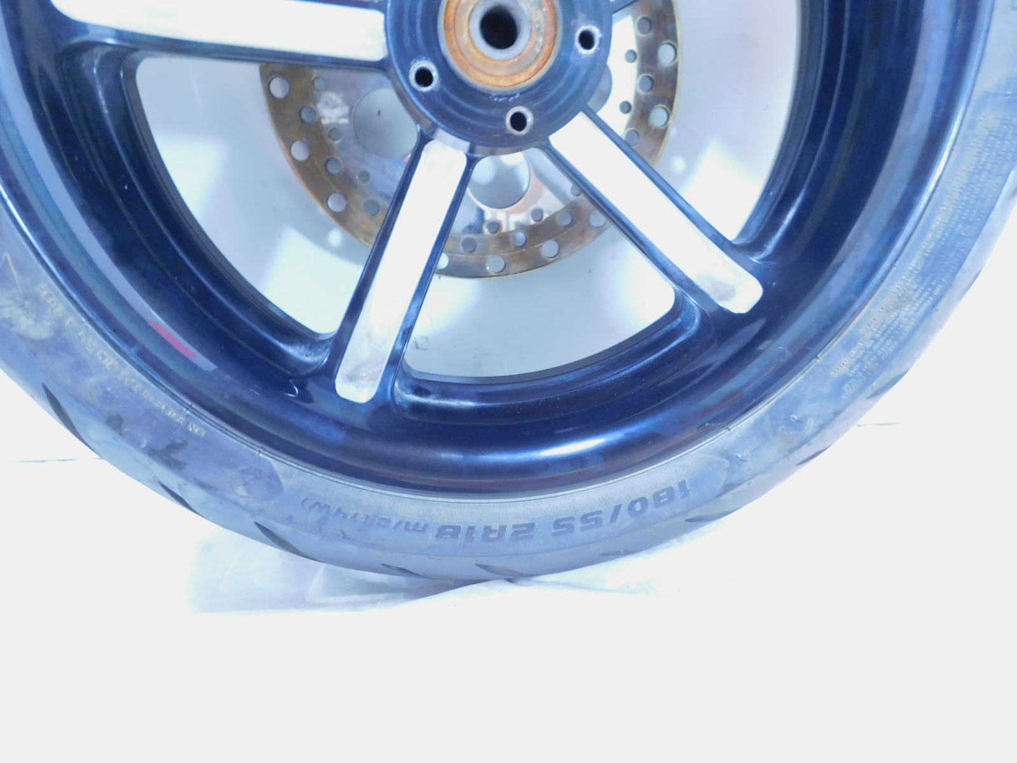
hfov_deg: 73.9
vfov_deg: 58.9
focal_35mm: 23
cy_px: 382
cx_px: 508
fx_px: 676
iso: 560
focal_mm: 4
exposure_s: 1/8
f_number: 3
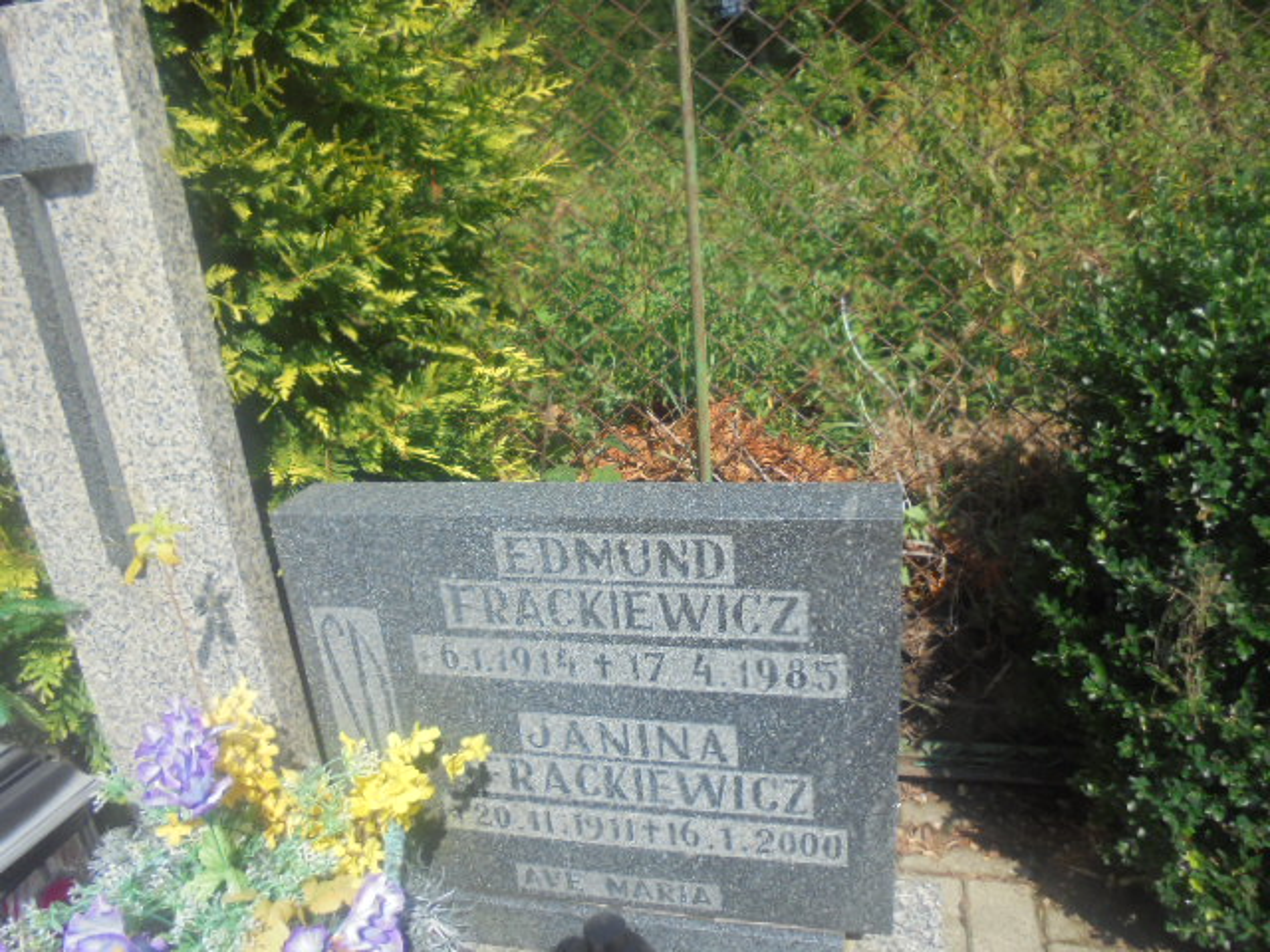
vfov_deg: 53.1
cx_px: 635
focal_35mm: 26
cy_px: 476
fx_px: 954
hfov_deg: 67.3
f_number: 3.5
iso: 100
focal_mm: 4.6
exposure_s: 1/800
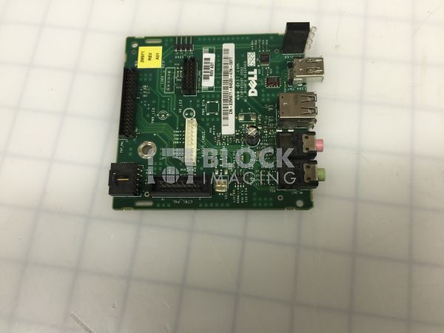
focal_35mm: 29
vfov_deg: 48.2
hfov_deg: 61.7
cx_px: 222
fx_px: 372
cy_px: 166
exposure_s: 1/15
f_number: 2.2
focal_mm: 4.15
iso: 32
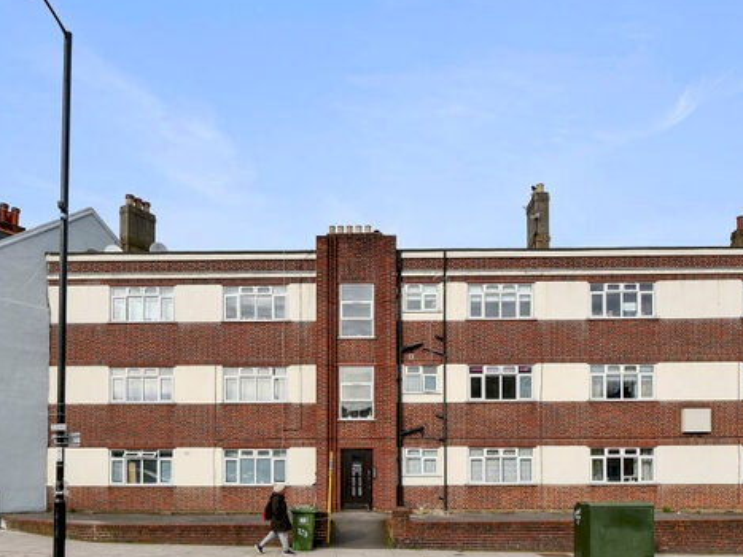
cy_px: 345
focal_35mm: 24
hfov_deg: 71.6
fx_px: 515
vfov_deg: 56.2
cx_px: 377
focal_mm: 8
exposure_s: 1/250
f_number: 6.3
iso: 100
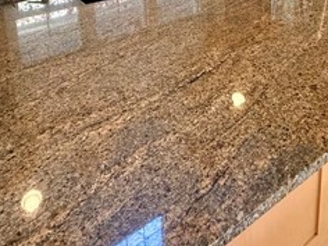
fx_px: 360
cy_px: -43
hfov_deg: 48.5
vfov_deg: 31.9
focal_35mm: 38
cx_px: 207
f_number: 2.2
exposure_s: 1/120
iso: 250
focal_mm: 2.22
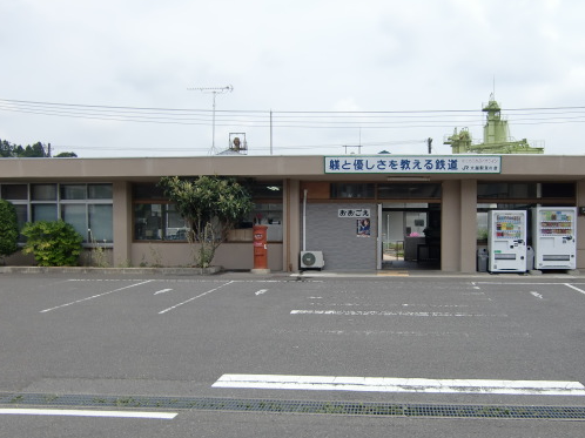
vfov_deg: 39.5
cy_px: 258
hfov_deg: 50.9
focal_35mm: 36
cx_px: 365
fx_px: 608
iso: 64
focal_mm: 4.9
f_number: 7
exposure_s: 1/200
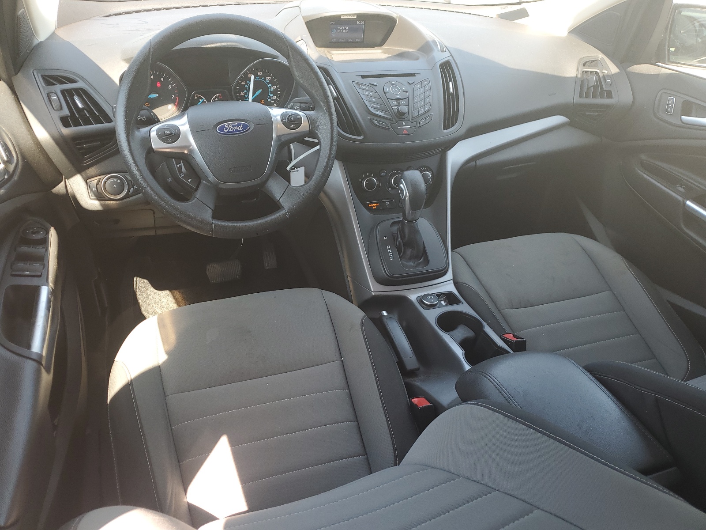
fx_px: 530
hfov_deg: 67.3
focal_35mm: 26
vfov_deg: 53.1
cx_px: 353
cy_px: 265
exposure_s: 1/130
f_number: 1.5
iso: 50
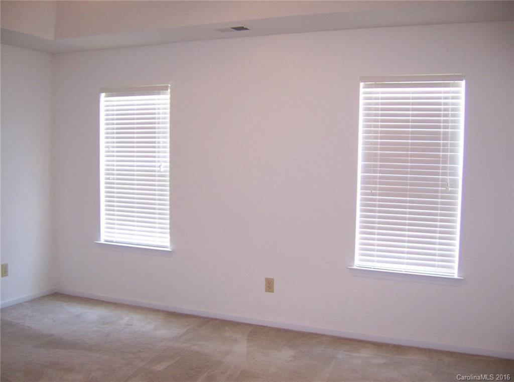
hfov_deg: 51.5
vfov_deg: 39.5
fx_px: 533
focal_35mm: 36
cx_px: 257
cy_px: 191
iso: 125
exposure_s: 1/20
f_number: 2.8
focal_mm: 6
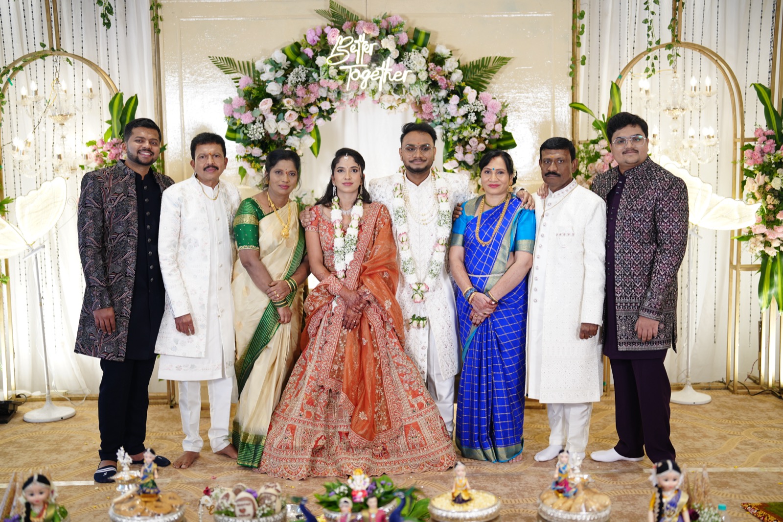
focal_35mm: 50
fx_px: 1087
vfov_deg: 27.0
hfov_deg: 39.6
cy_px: 261
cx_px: 392
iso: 160
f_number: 1.2
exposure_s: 1/200
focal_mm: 50
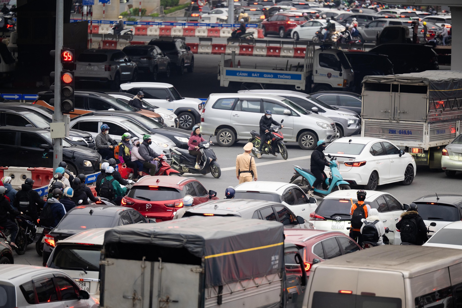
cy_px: 154
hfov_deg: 10.3
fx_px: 2567
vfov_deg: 6.9
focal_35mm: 200
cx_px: 231
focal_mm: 200
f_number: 2.8
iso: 640
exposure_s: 1/250
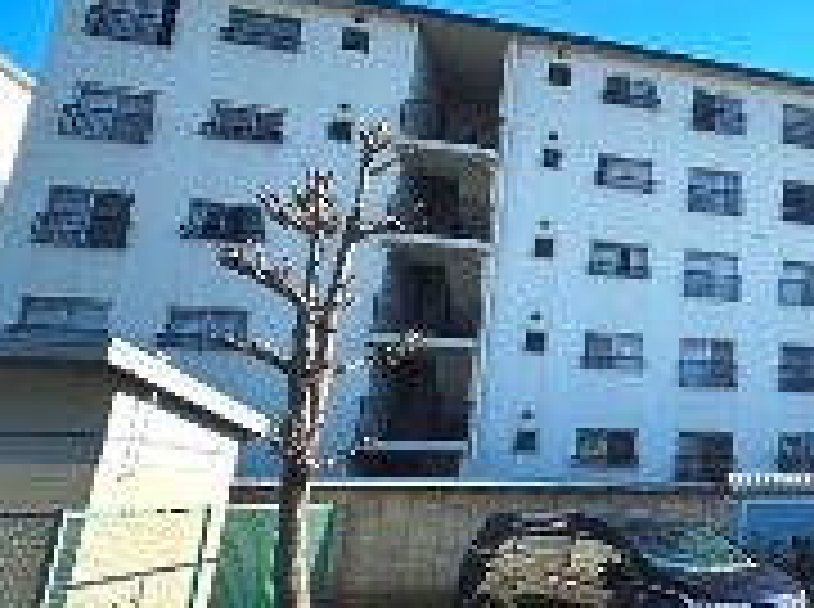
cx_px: 859
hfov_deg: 46.2
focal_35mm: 31
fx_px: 728
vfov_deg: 45.2
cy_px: 347
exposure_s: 1/1082
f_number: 2.2
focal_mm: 2.22
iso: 50
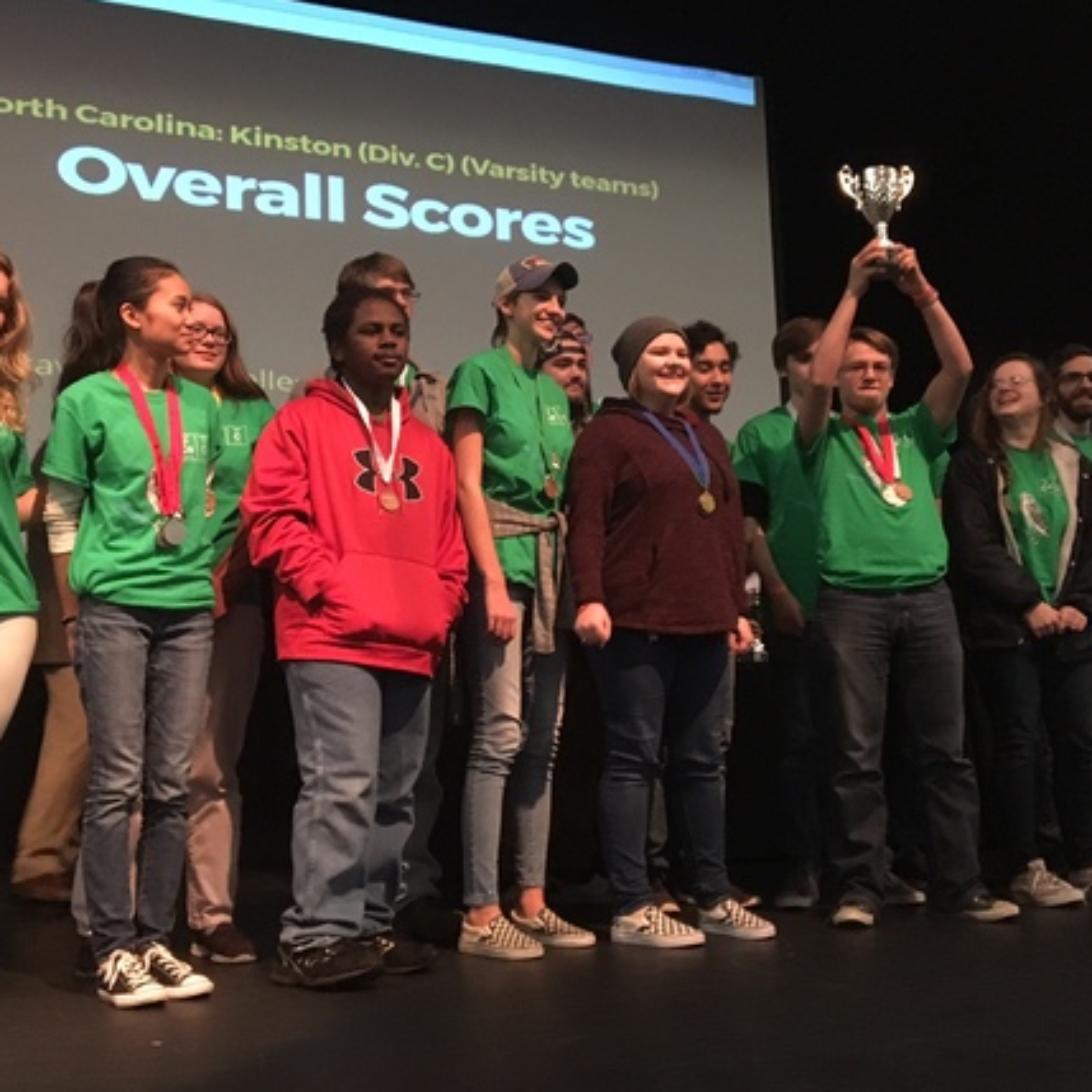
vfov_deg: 39.1
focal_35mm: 43
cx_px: 547
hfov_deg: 39.2
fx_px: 1535
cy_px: 481
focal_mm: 4.15
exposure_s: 1/15
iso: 250
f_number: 2.2
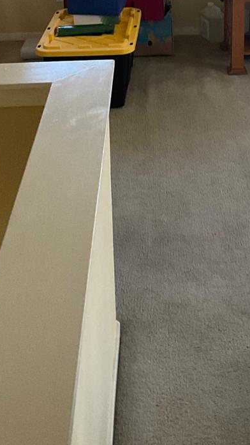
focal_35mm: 68
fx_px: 801
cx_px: 227
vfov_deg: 28.8
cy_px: -15
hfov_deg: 17.5
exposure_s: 1/60
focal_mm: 3
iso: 200
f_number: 1.8
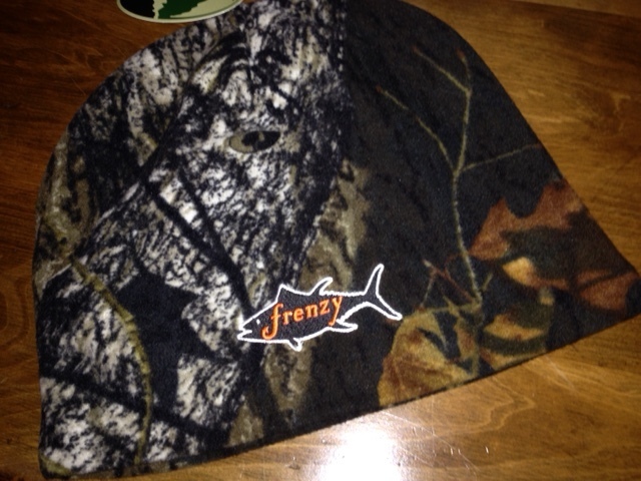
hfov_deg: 55.4
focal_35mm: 33
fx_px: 611
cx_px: 320
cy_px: 240
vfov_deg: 42.9
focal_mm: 4.12
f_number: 2.4
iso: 50
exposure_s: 1/16
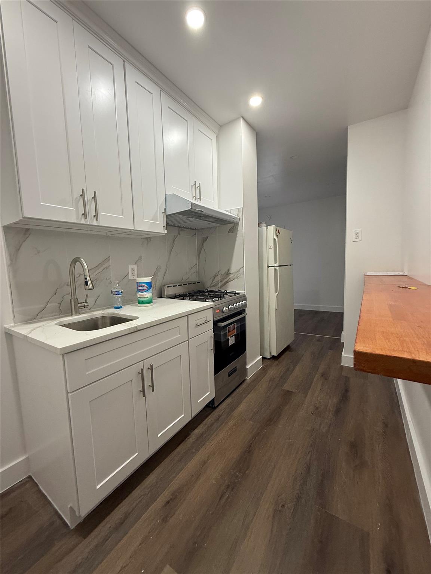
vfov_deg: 102.1
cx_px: 216
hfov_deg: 85.7
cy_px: 287
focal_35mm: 14
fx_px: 232
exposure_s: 1/60
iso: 200
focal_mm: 2.22
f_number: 2.2
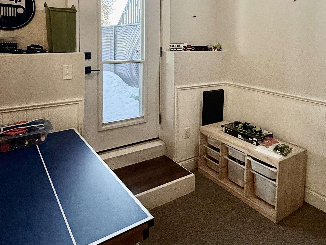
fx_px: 245
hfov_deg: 67.3
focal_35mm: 26
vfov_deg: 50.7
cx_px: 161
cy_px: 59
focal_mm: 2.22
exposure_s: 1/120
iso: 250
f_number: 2.2
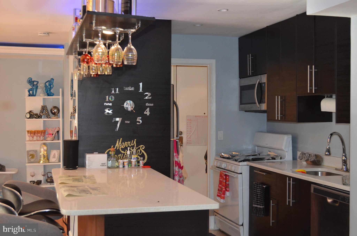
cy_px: 118
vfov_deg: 27.9
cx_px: 178
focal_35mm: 48
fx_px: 475
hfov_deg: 41.2
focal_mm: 32
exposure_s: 1/60
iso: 720
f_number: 4.8
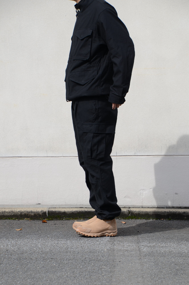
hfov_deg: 11.7
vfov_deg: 17.5
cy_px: 142
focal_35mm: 117
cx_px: 94
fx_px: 925
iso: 125
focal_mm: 78
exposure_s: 1/500
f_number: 6.3
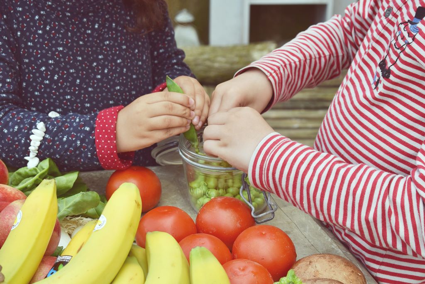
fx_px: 921
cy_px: 142
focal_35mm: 78
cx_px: 212
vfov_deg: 17.5
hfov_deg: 26.0
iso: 250
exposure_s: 1/250
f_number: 8
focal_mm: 52
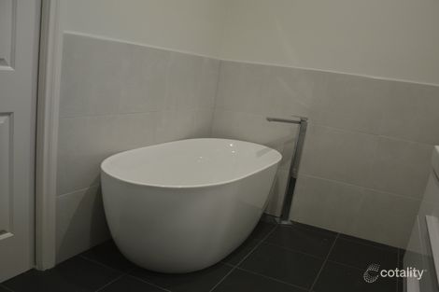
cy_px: 146
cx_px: 220
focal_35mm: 27
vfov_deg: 47.9
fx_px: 329
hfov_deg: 67.4
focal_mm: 18
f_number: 3.5
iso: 450
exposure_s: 1/60
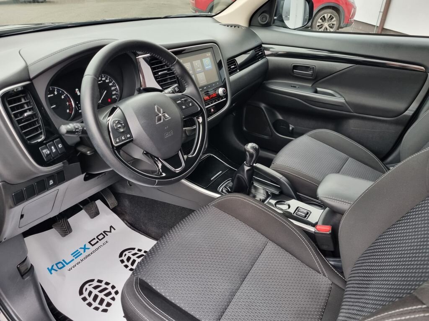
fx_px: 322
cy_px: 160
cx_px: 214
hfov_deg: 67.3
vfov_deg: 53.1
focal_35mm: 26
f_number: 1.8
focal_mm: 5.4
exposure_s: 1/100
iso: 160
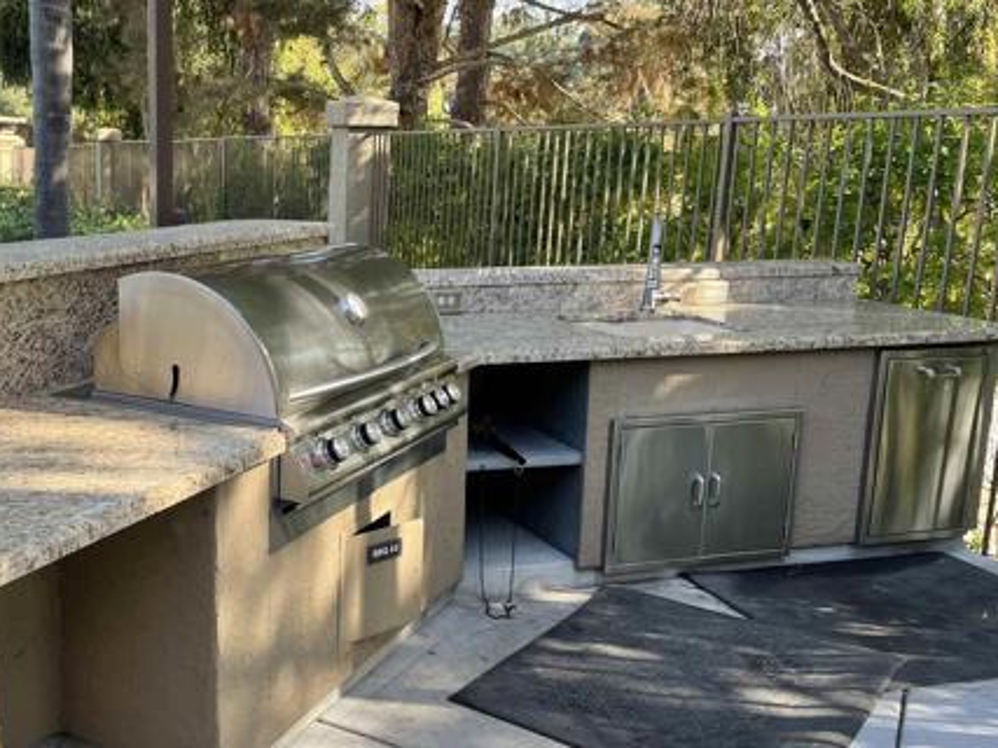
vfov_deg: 36.8
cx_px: 252
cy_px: 374
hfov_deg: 46.2
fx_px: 1124
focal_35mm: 39
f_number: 1.6
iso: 32
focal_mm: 4.2
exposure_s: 1/354
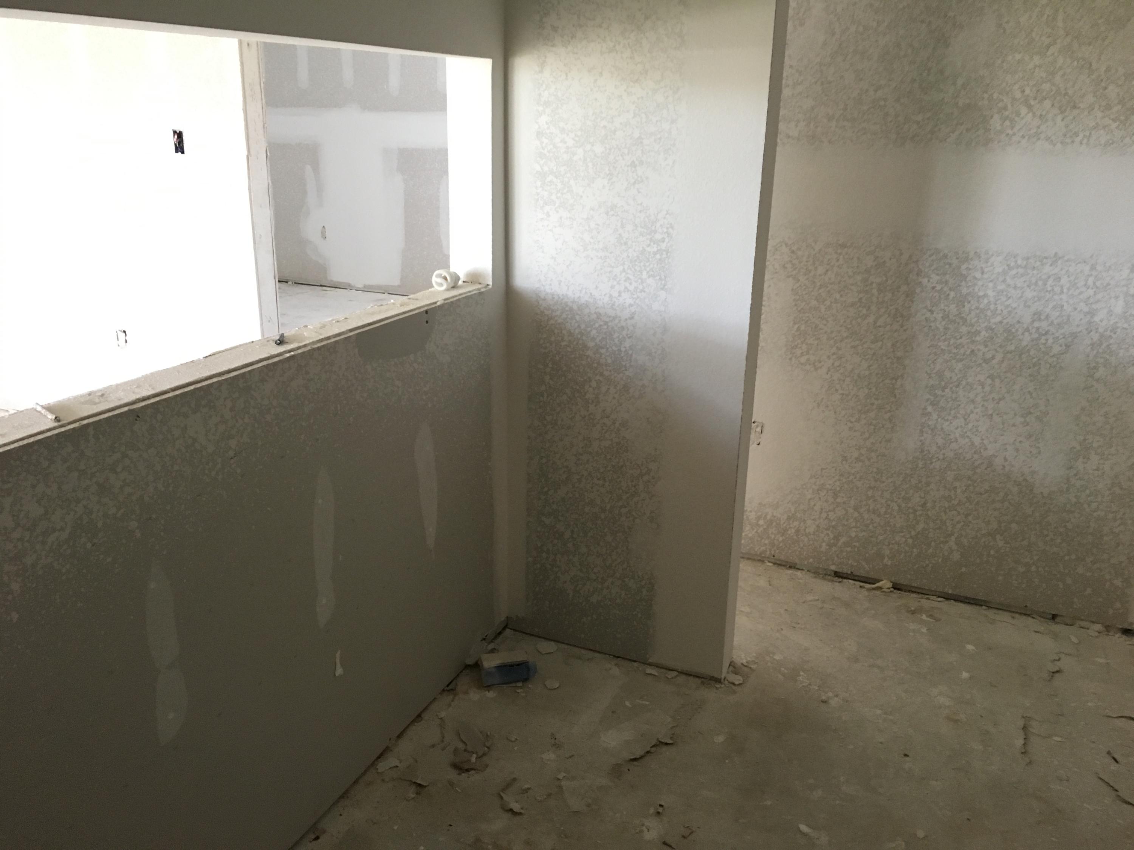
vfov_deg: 48.2
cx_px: 567
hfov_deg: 61.7
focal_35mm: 29
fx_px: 950
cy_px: 425
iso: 160
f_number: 2.2
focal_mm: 4.15
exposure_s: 1/30
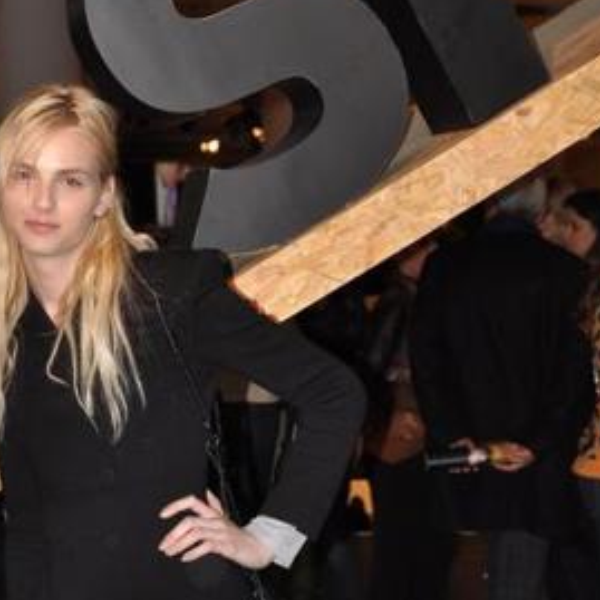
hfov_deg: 14.9
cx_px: 151
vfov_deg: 14.7
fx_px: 2277
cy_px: 611
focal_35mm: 116
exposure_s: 1/60
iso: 400
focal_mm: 35
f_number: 4.5
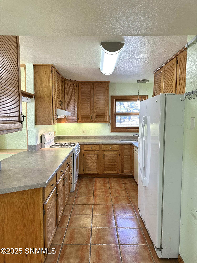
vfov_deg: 71.6
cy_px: 132
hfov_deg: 56.8
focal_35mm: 24
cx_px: 98
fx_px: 182
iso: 160
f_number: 1.78
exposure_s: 1/120
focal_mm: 6.86
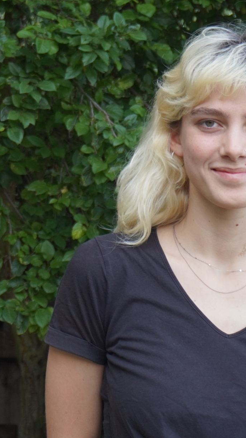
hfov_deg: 9.2
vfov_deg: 16.3
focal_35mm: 131
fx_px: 1519
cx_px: -38
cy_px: 146
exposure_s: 1/160
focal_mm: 40
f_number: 5.6
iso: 400
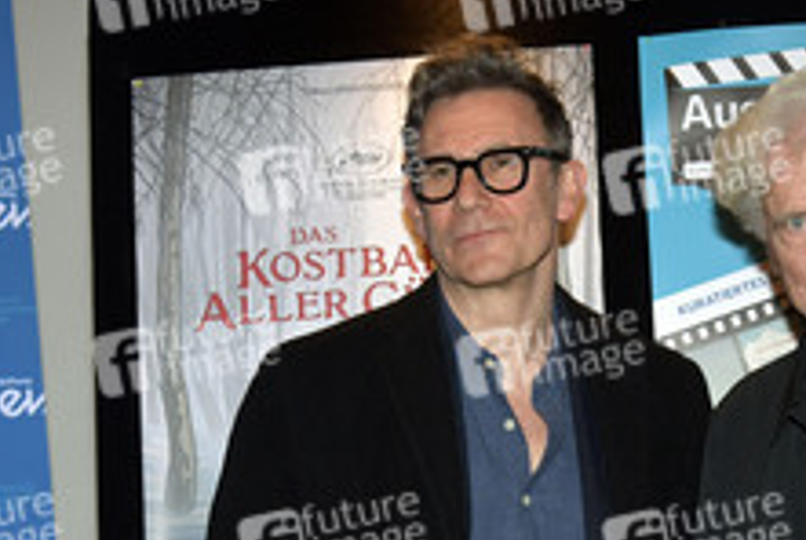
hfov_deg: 18.1
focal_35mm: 112
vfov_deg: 12.2
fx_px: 2511
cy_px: 445
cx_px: 600
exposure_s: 1/160
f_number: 5.6
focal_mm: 55
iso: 800
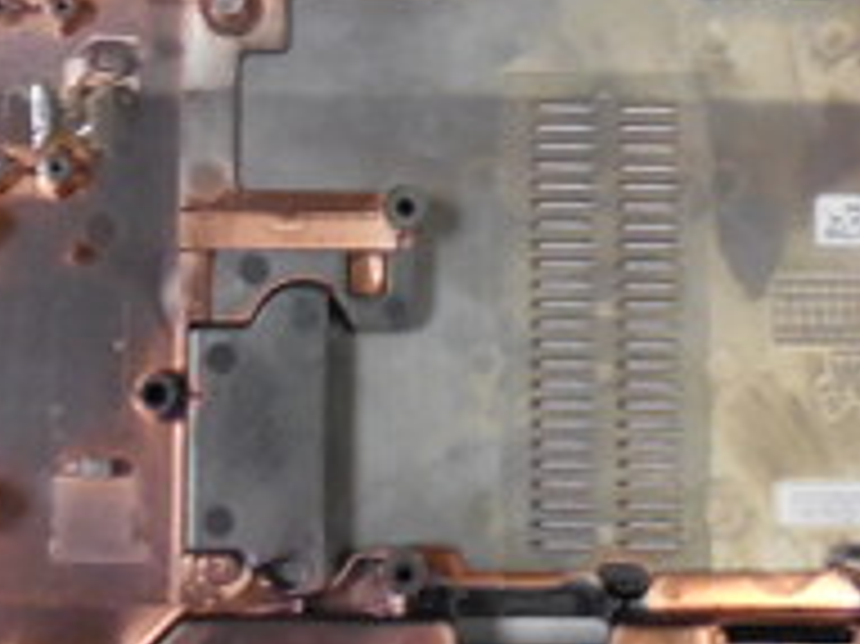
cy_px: 122
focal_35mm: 87
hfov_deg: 22.5
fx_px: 2160
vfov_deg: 16.8
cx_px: 360
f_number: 3.5
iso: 800
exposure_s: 1/50
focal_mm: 4.6
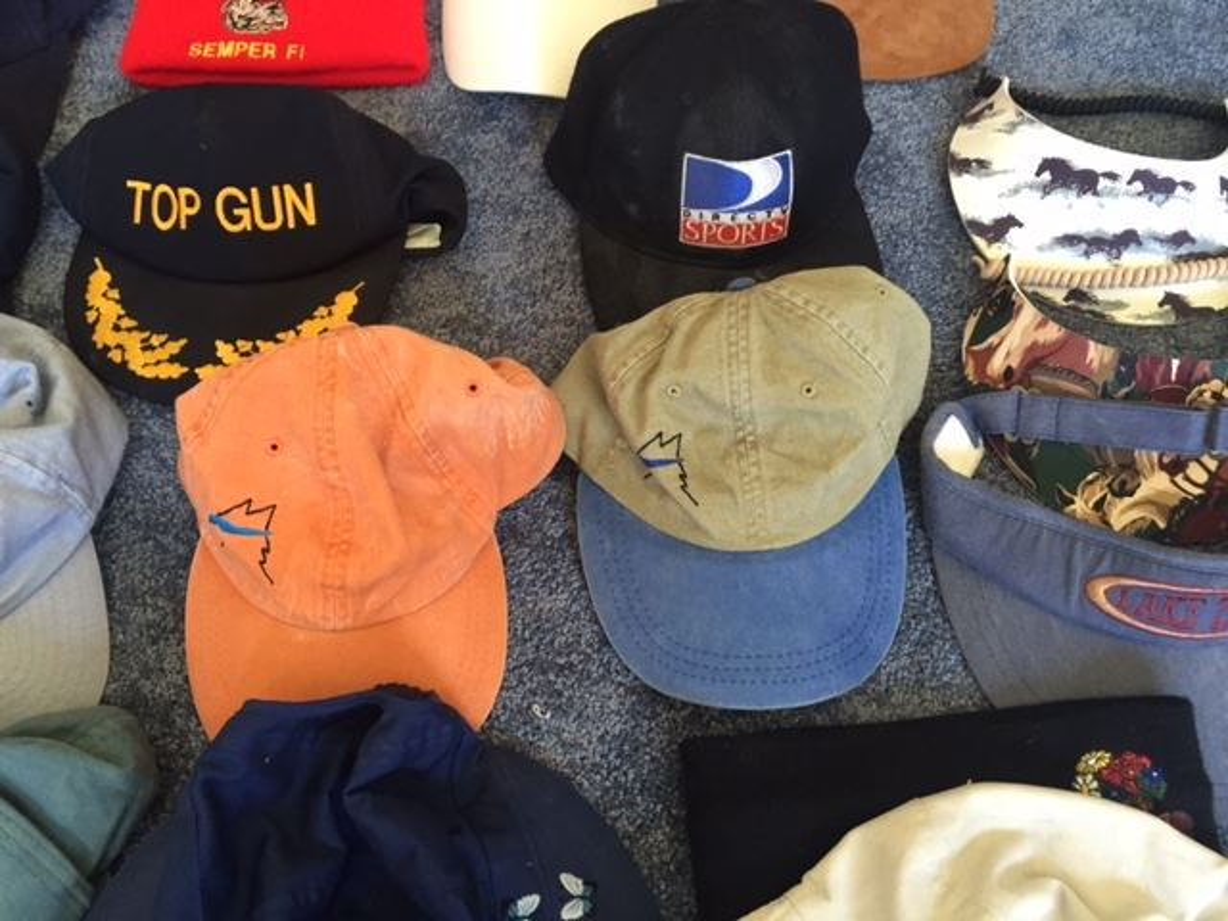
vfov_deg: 48.2
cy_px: 460
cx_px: 614
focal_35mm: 29
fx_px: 1029
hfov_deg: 61.7
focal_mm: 4.15
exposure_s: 1/30
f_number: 2.2
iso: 125
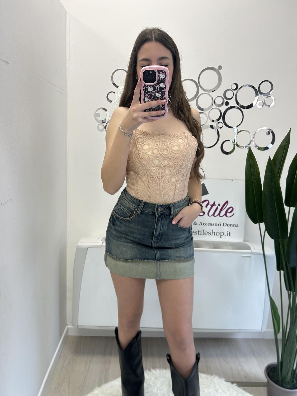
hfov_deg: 53.1
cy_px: 198
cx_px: 148
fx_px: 297
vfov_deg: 67.3
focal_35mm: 26
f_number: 1.5
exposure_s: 1/100
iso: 64
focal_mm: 5.7
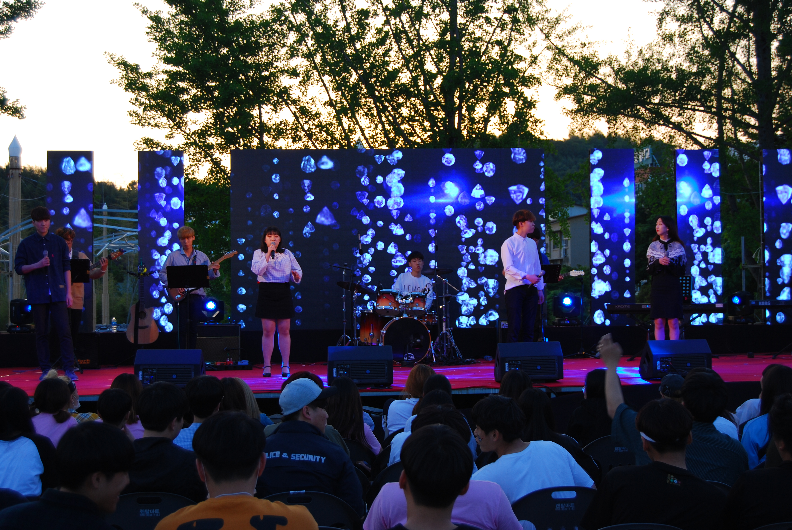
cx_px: 396
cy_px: 265
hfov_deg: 35.0
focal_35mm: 57
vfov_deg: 23.8
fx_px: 1255
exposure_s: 1/50
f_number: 5
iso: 100
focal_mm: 38
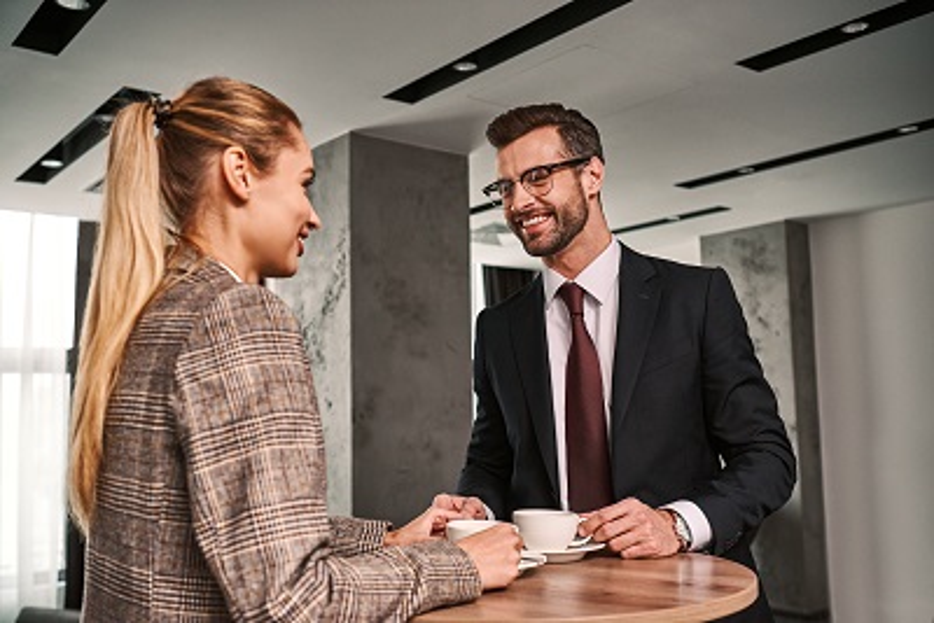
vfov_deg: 36.9
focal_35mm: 36
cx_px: 467
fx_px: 934
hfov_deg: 53.1
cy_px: 312
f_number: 3.5
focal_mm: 36
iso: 500
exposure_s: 1/60
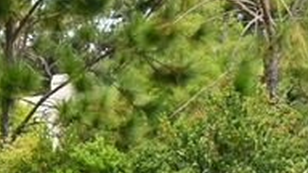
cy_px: 276
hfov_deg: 9.3
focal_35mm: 224
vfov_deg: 5.4
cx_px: -172
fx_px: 1829
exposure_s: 1/250
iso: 200
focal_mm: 32
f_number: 6.3
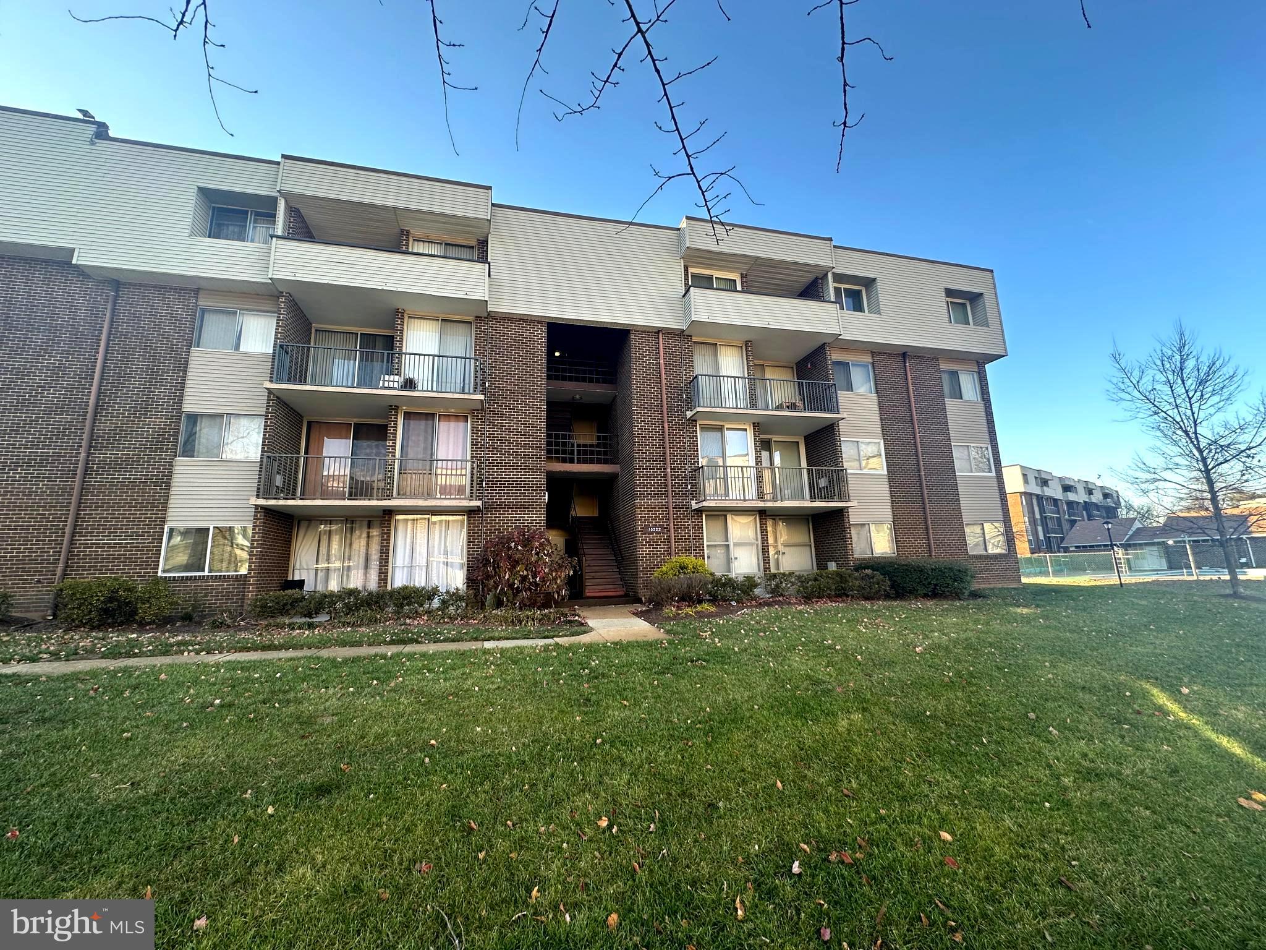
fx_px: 512
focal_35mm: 14
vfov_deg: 85.7
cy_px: 475
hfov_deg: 102.1
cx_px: 633
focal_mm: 2.22
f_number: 2.2
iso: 40
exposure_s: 1/179
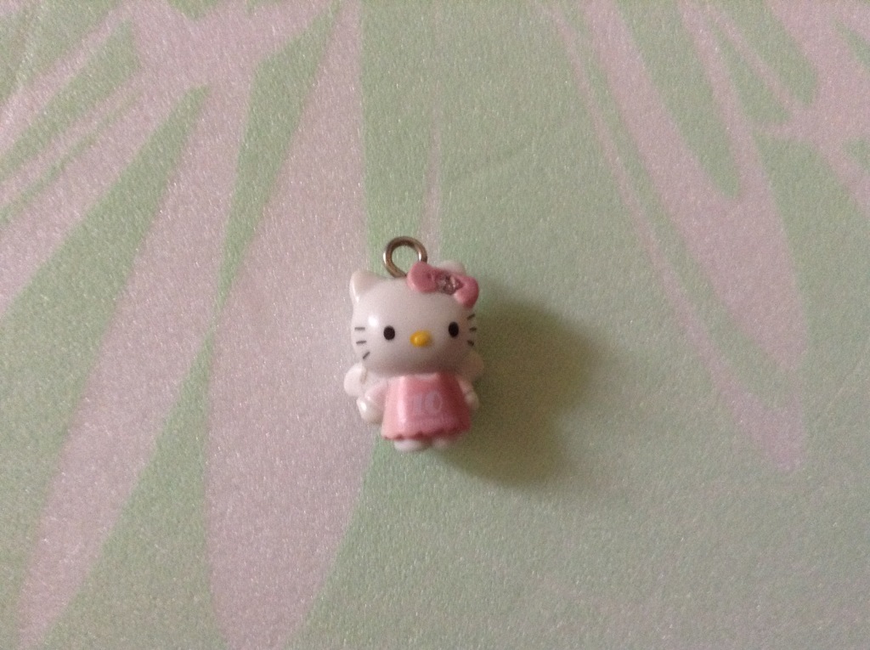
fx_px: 828
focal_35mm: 33
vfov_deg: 42.8
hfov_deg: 55.4
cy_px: 325
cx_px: 435
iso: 250
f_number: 2.4
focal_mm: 3.3
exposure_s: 1/15
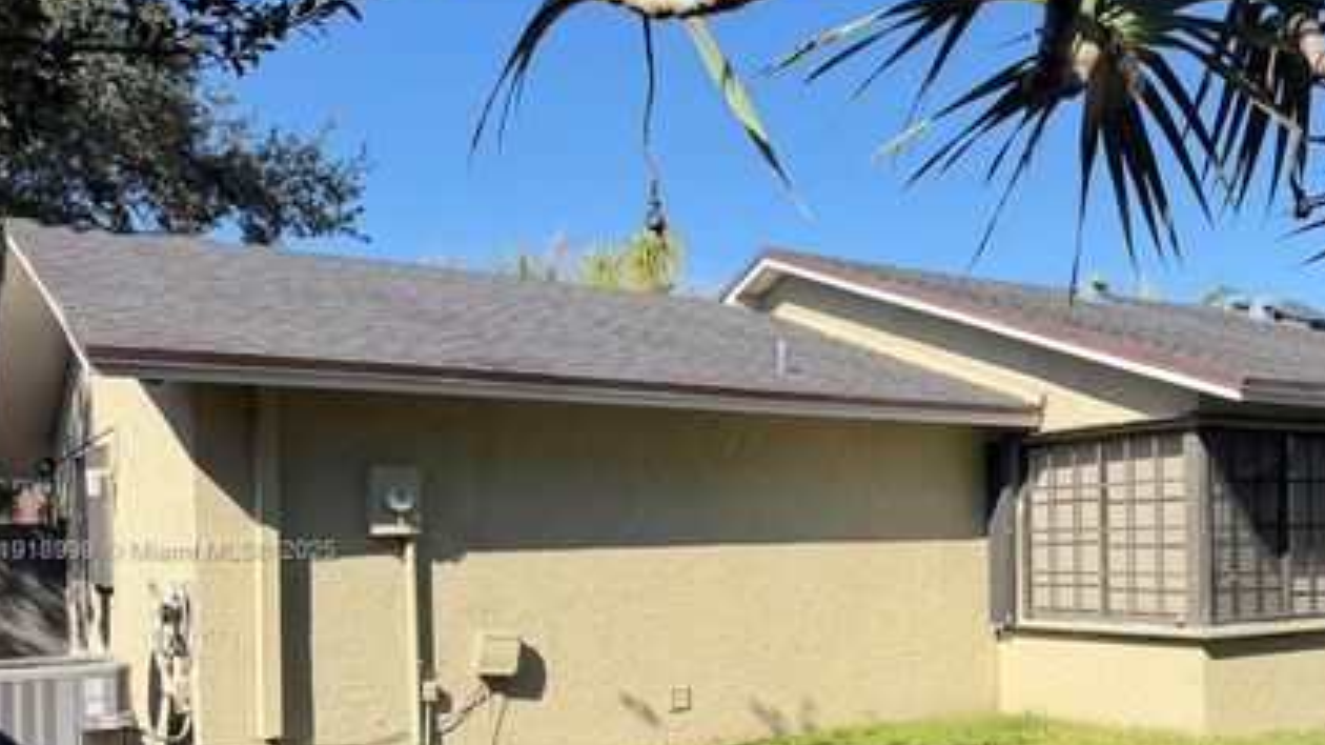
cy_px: 554
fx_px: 1300
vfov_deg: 31.4
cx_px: 899
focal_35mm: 37
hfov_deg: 52.8
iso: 80
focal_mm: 6.76
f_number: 1.78
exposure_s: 1/1949
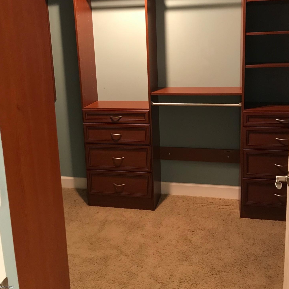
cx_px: 147
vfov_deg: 47.8
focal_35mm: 34
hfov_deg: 48.4
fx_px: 321
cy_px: 101
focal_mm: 3.99
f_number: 1.8
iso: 100
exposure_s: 1/13
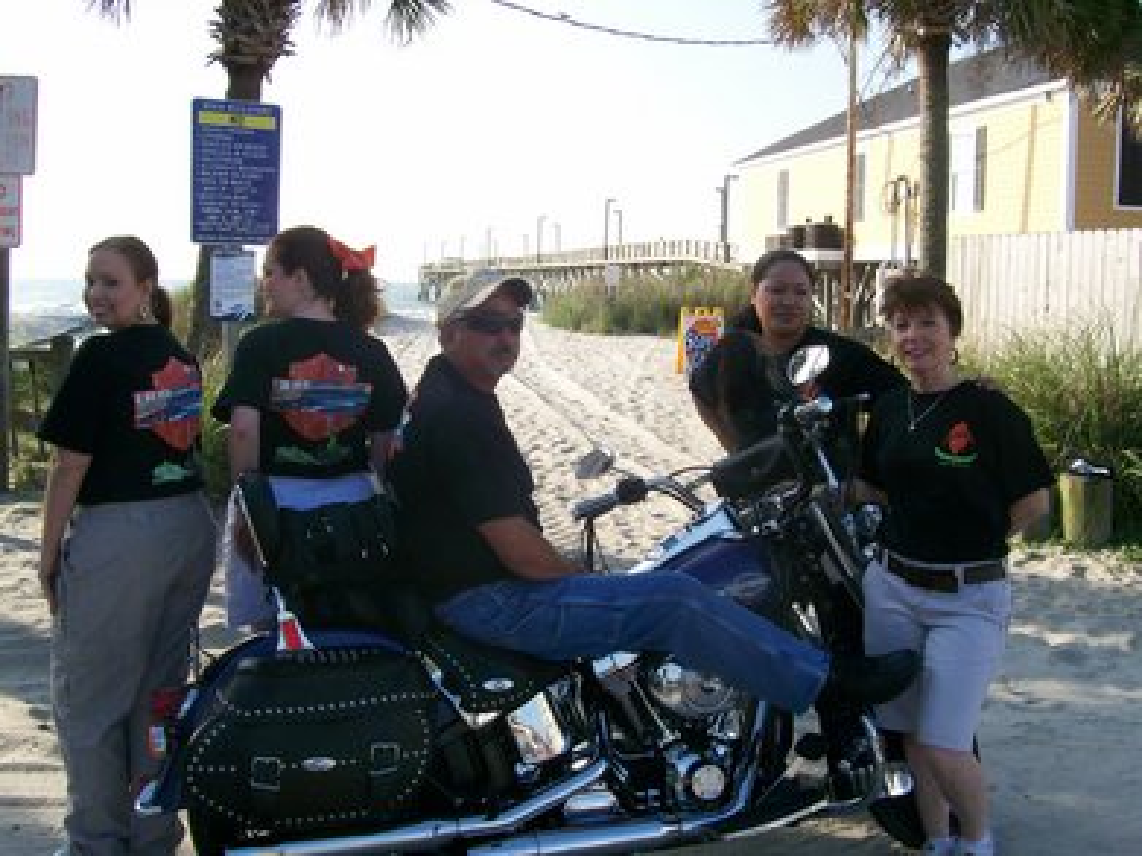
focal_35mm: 36
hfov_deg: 51.4
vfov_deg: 39.6
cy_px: 428
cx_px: 571
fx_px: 1187
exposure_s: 1/301
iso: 80
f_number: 4.8
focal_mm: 6
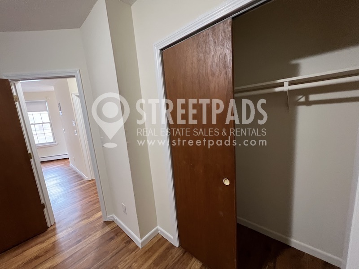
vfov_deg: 89.9
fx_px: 135
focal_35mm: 13
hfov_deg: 106.2
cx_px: 180
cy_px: 134
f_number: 1.8
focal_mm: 1.57
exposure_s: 1/60
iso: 500
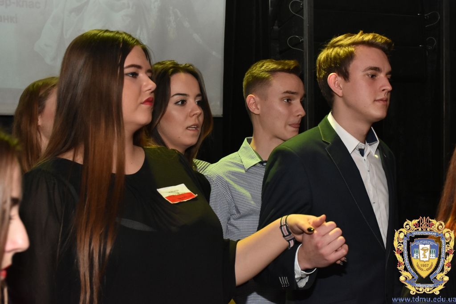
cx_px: 228
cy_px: 152
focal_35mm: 68
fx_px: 855
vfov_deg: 20.2
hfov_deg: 29.9
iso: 1600
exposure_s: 1/60
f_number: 8
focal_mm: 45
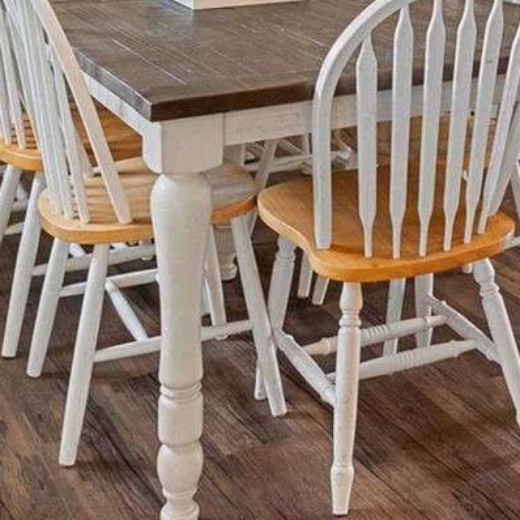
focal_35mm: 70
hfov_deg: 24.0
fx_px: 1190
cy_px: -191
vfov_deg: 21.7
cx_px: 464
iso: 800
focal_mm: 16
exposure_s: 1/2.5
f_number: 8
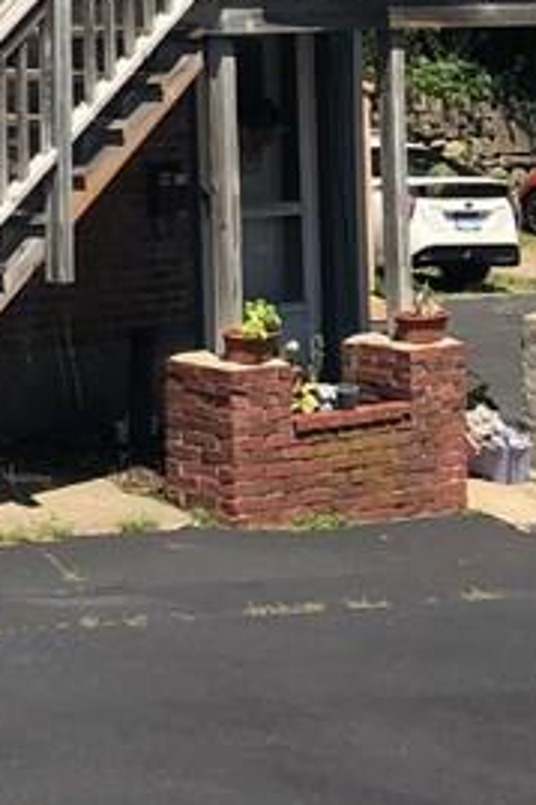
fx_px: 2482
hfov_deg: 11.1
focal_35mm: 111
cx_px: -572
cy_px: -165
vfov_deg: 17.6
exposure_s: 1/2825
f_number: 1.8
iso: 20
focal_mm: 3.99
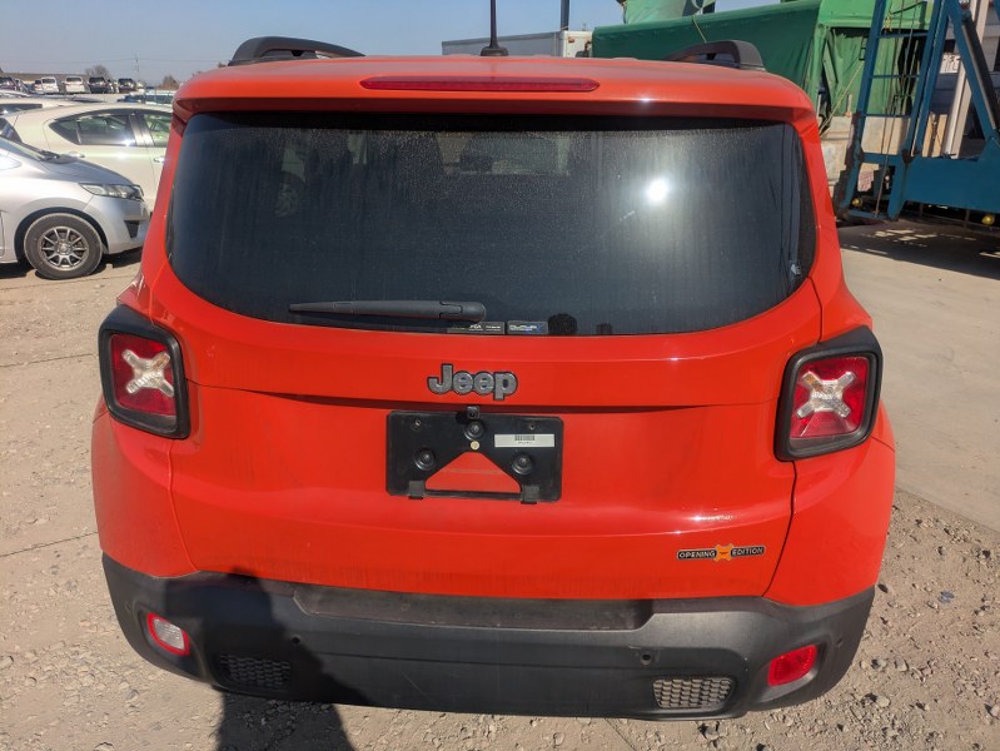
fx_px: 723
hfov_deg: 69.4
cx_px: 500
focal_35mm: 25
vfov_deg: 54.9
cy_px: 376
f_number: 1.89
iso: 48
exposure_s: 1/5076
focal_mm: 5.43
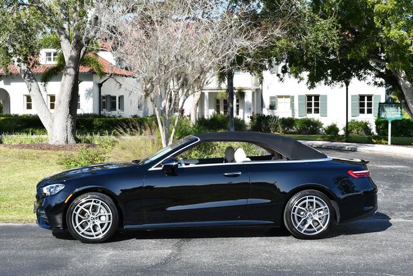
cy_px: 138
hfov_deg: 29.6
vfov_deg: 20.1
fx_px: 781
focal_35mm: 68
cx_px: 206
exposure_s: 1/250
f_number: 8
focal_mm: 34
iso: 140
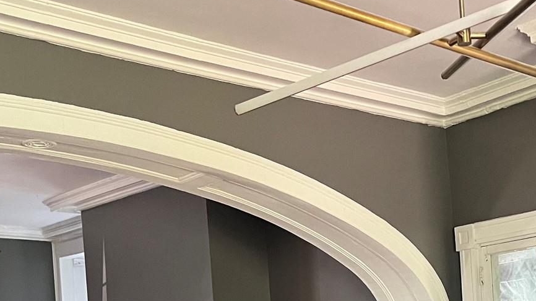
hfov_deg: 30.4
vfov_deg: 16.9
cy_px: 397
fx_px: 952
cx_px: 460
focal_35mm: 67
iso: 500
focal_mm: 5.7
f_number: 1.5
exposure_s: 1/53
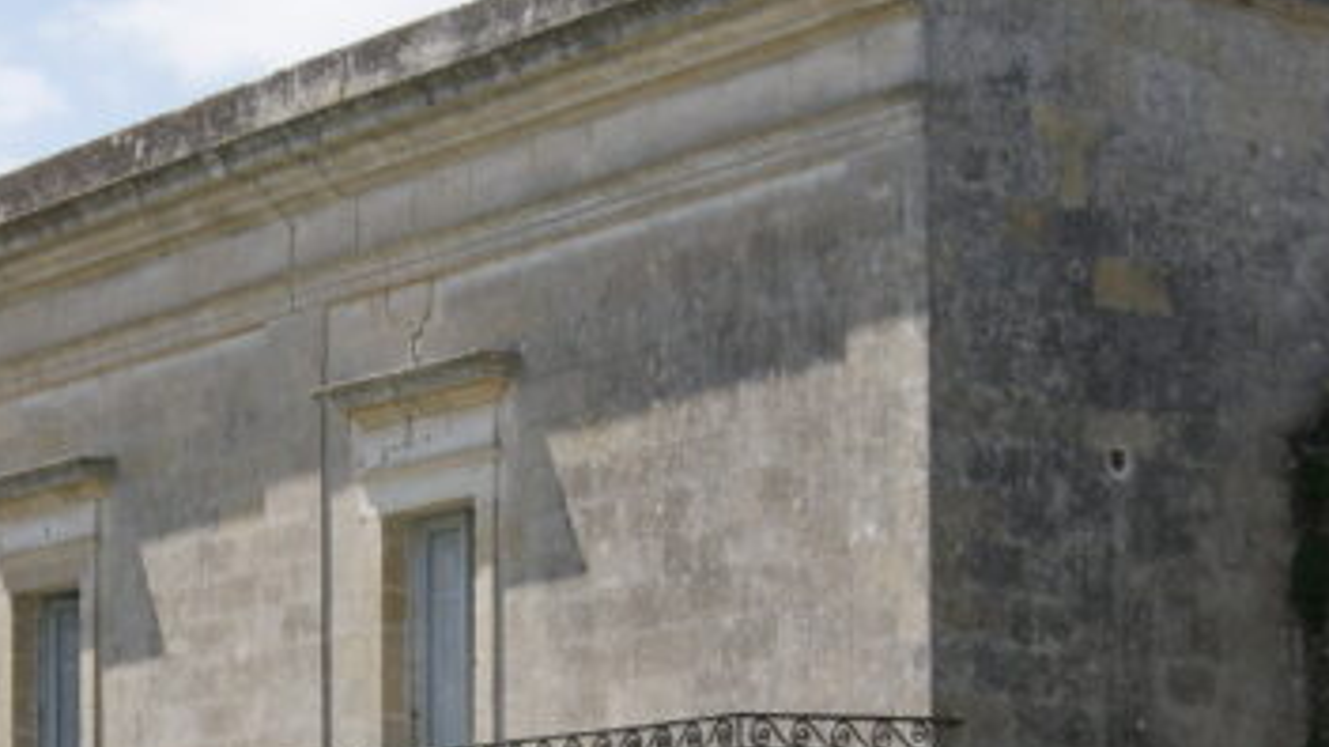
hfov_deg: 16.6
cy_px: 670
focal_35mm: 128
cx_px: 279
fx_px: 4511
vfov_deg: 9.4
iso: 100
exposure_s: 1/160
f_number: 11
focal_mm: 28
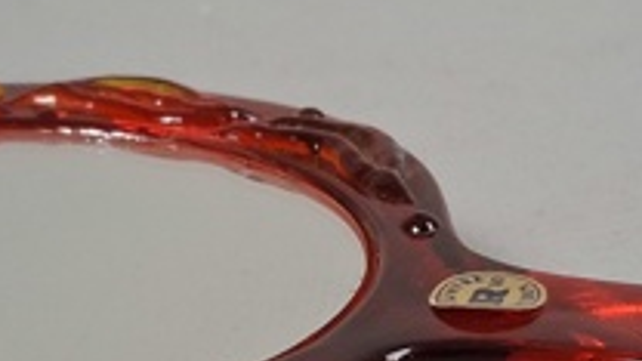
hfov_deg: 18.9
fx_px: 1924
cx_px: 358
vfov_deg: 10.6
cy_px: 364
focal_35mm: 113
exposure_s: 1/50
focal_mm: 4
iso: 250
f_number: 1.8
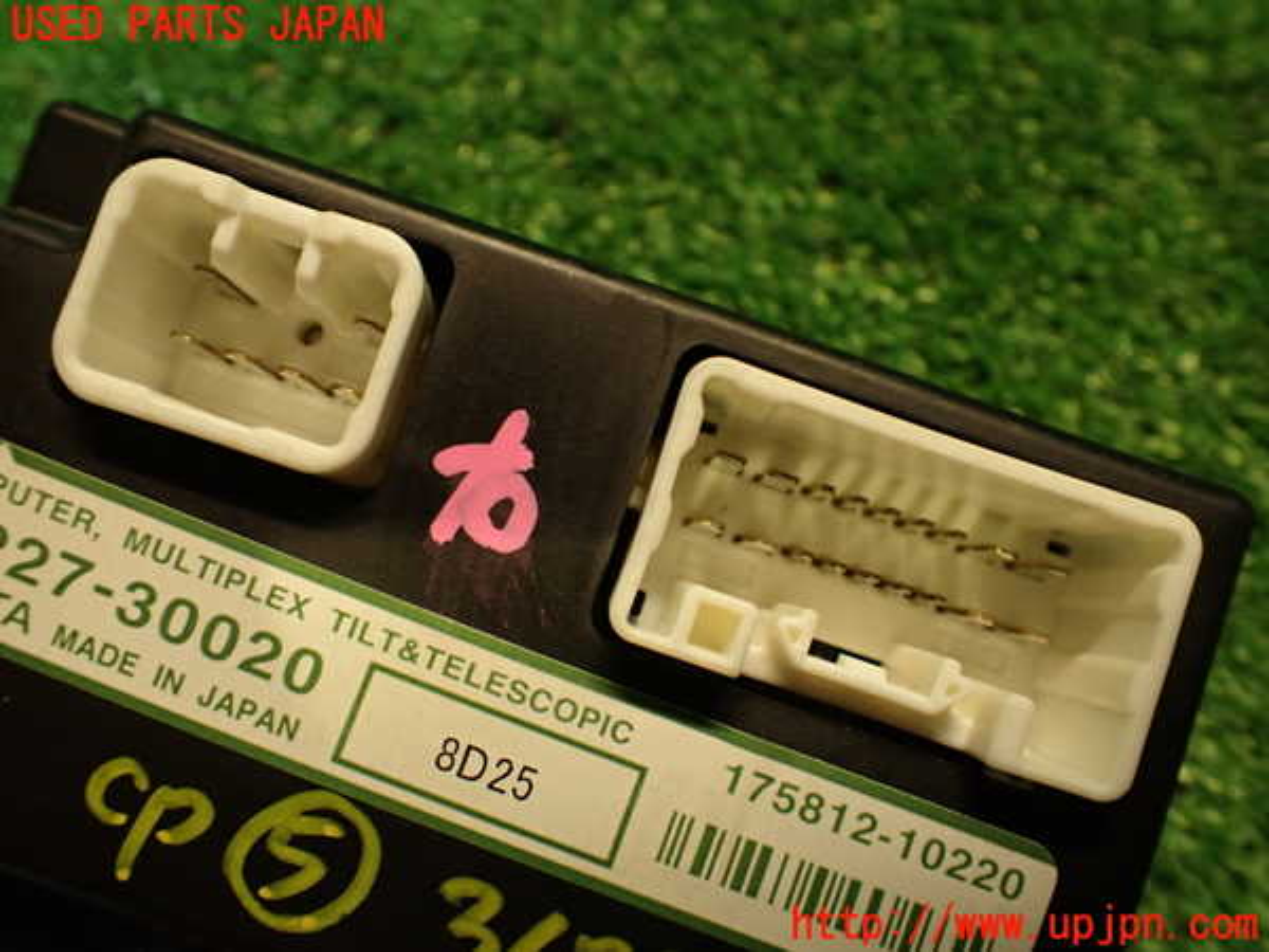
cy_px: 476
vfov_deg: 44.2
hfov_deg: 56.8
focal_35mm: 32
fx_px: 1173
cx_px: 634
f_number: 2.4
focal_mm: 5.79
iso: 200
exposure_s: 1/30
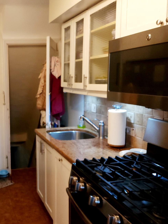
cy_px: 107
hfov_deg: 37.3
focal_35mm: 36
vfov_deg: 51.3
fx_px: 233
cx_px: 19
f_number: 1.8
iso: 200
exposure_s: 1/60.2
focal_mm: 5.4
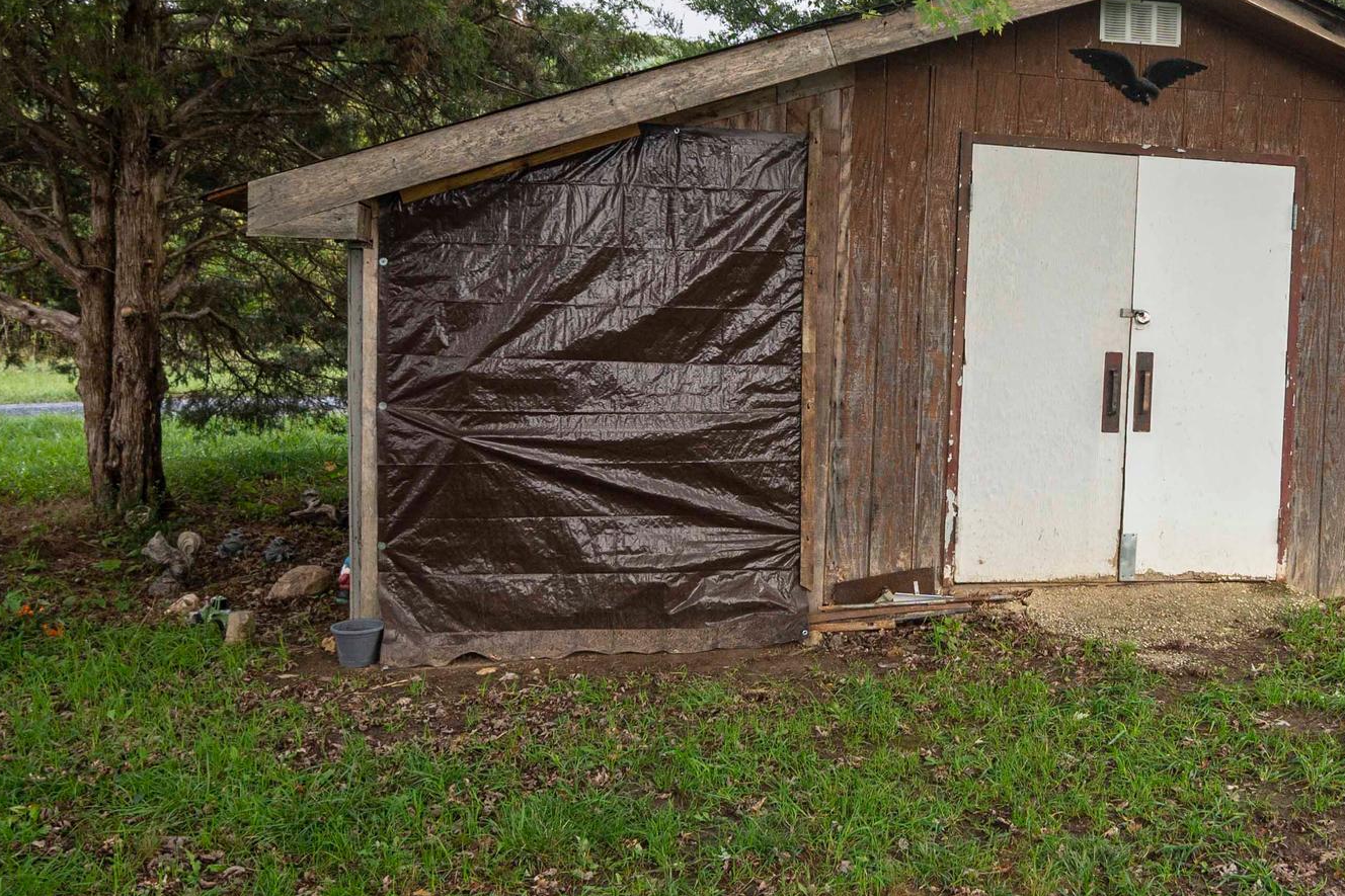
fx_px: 1382
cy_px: 342
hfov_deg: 50.5
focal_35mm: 37
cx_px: 947
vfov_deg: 35.8
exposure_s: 1/320
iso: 320
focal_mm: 16
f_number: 9
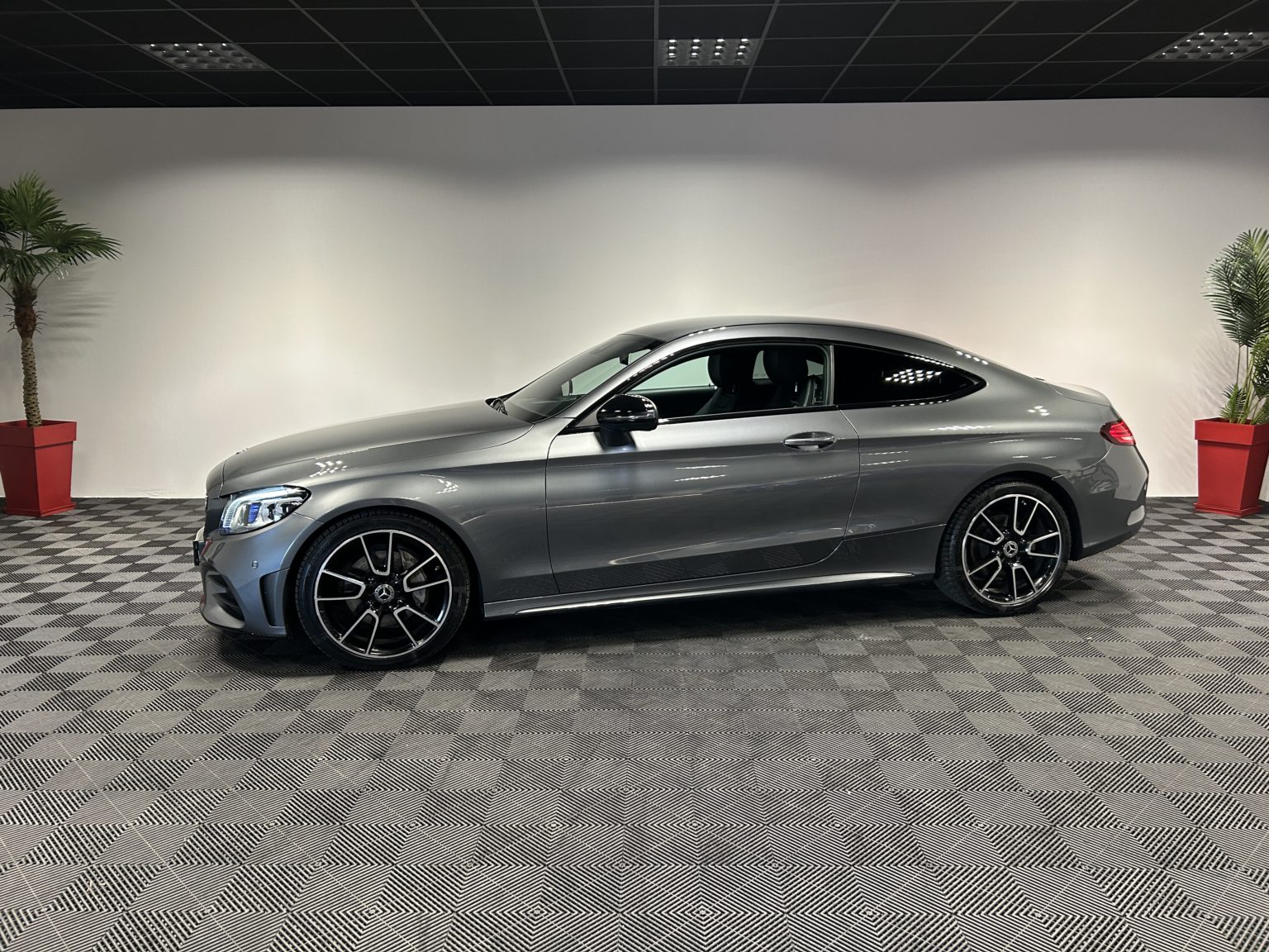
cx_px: 634
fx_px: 953
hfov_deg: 67.3
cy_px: 476
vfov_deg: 53.1
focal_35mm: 26
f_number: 1.5
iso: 125
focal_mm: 5.7
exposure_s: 1/50
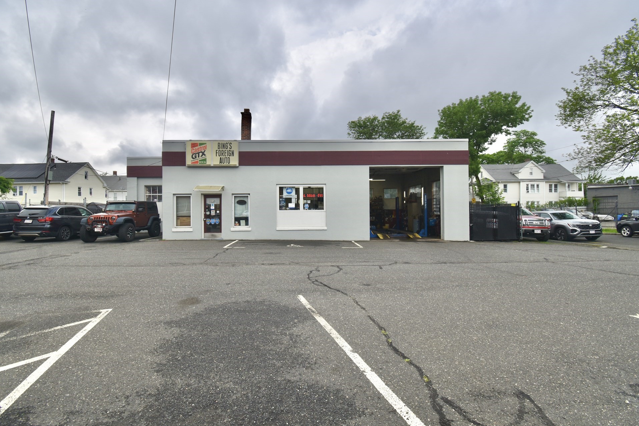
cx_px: 310
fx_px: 284
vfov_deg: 73.7
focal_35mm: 16
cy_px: 212
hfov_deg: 96.7
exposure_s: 1/250
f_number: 8
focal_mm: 10
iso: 110
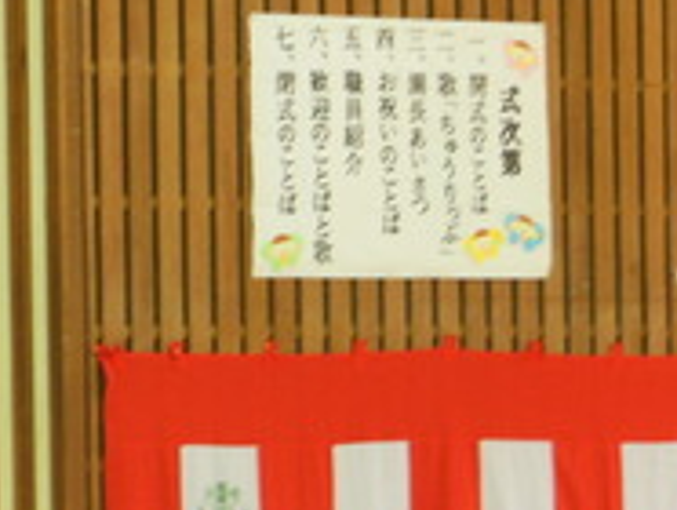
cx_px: 76
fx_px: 6266
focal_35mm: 320
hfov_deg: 6.2
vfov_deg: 4.7
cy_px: 375
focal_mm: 22.1
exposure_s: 1/10
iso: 400
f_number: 5.7
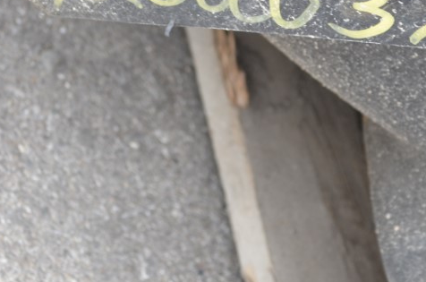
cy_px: 58
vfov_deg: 8.1
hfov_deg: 12.2
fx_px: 1983
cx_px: 294
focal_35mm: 168
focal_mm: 46
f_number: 6.3
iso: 200
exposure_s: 1/160
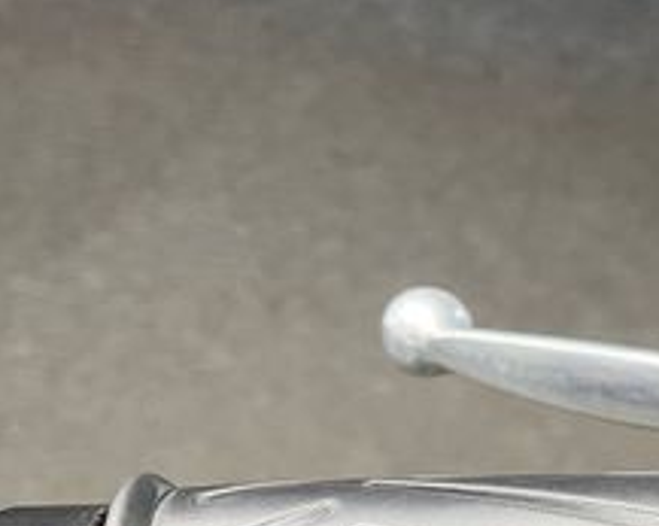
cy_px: 620
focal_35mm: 75
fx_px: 1461
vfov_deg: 19.3
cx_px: 820
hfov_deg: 23.0
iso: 500
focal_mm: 5.1
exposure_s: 1/33
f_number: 1.6
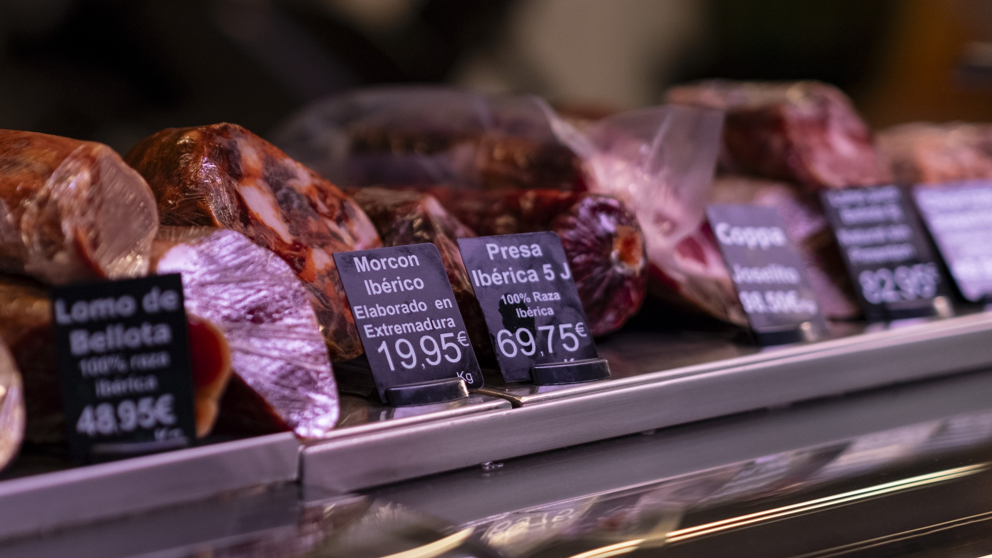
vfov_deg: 10.8
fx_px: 2946
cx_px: 385
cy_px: 209
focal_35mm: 112
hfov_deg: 19.1
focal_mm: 56
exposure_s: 1/1000
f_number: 1.6
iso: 640
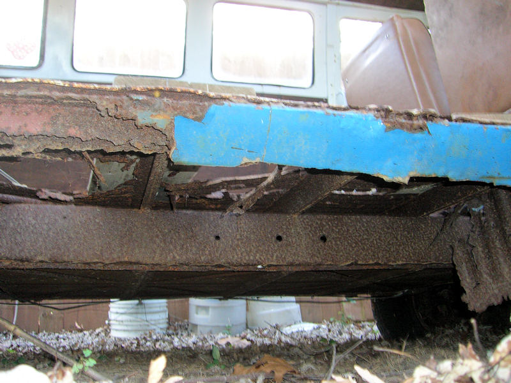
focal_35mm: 38
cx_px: 256
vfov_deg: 37.7
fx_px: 561
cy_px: 192
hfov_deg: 49.0
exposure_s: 1/60
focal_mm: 6.2
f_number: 2.7
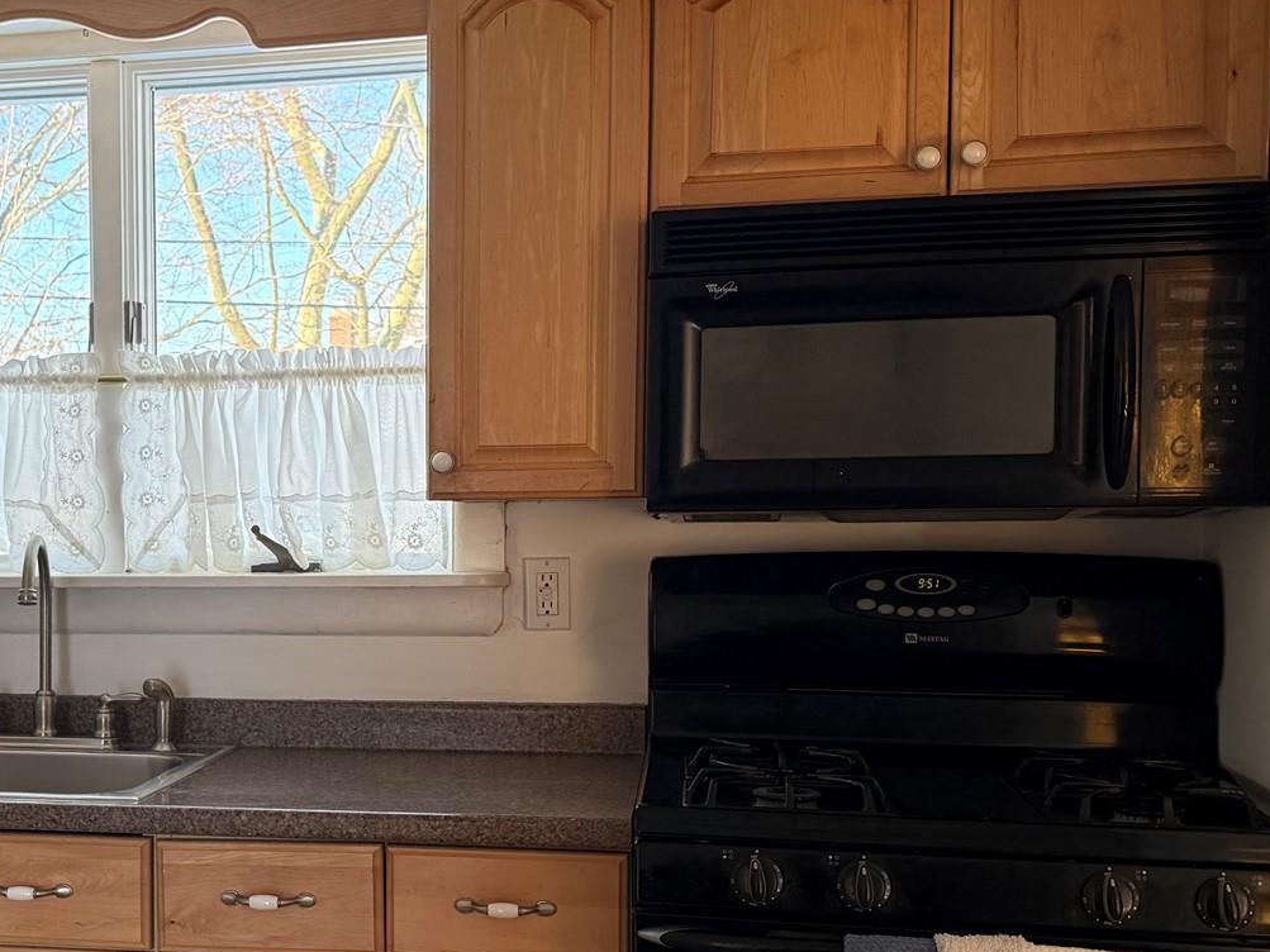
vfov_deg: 29.5
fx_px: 1798
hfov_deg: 37.5
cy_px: 615
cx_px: 253
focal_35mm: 49
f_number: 1.78
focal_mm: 6.76
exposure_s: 1/222
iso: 200
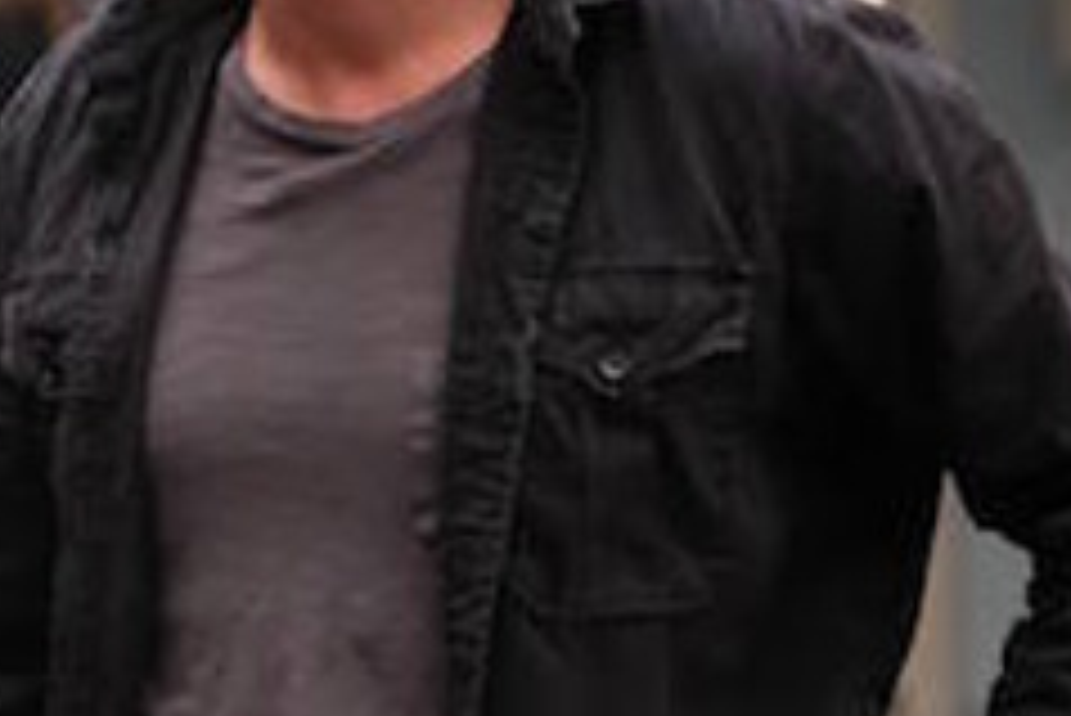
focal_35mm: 482
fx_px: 14348
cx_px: -117
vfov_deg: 2.9
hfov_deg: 4.3
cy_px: 374
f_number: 3.2
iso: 6400
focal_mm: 98.2
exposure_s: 1/200
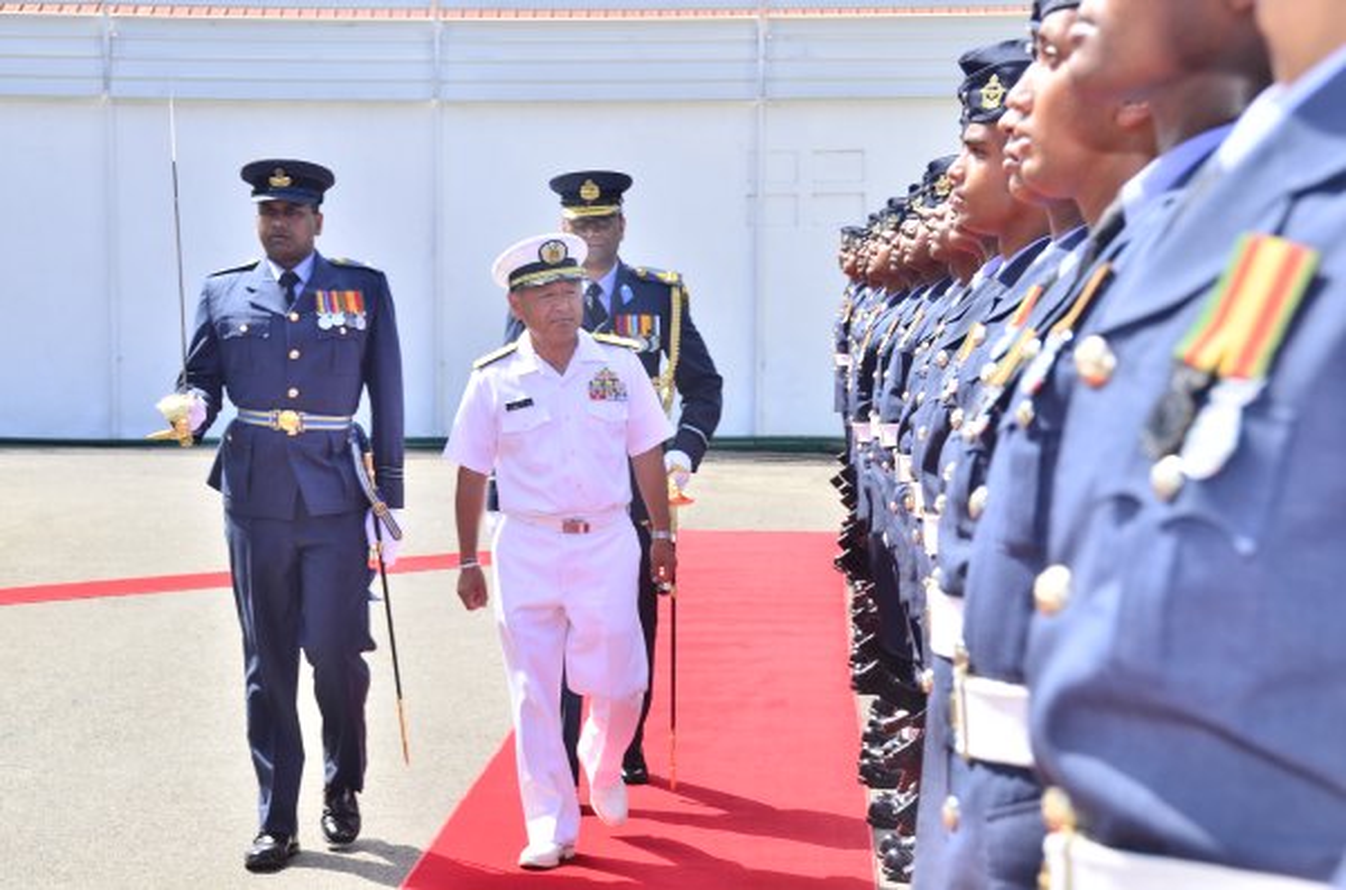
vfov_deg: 17.4
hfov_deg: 26.0
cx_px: 673
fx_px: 2909
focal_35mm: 78
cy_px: 445
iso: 100
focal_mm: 52
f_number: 7.1
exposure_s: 1/160
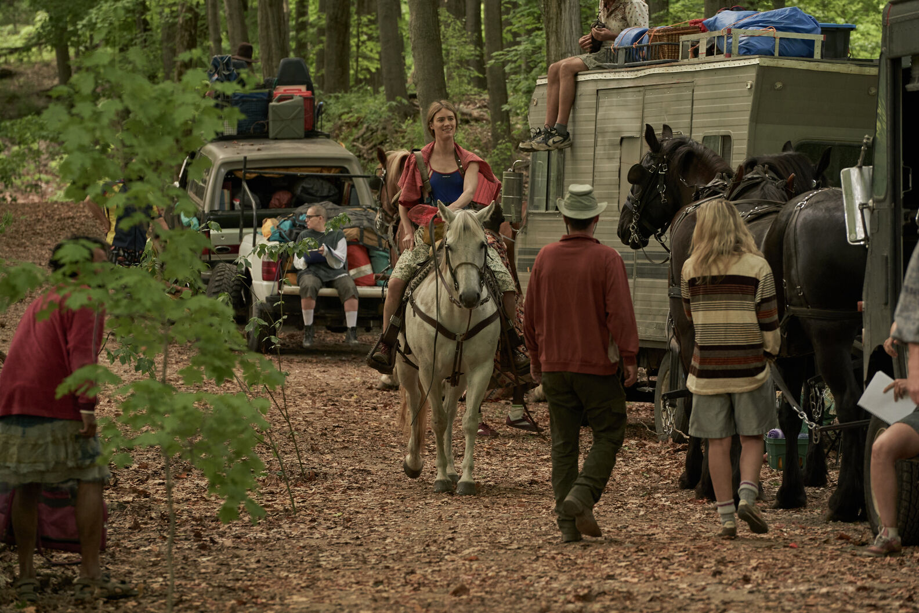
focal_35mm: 200
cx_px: 460
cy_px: 306
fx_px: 5105
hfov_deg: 10.3
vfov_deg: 6.9
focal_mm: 200
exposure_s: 1/400
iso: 4000
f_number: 6.3
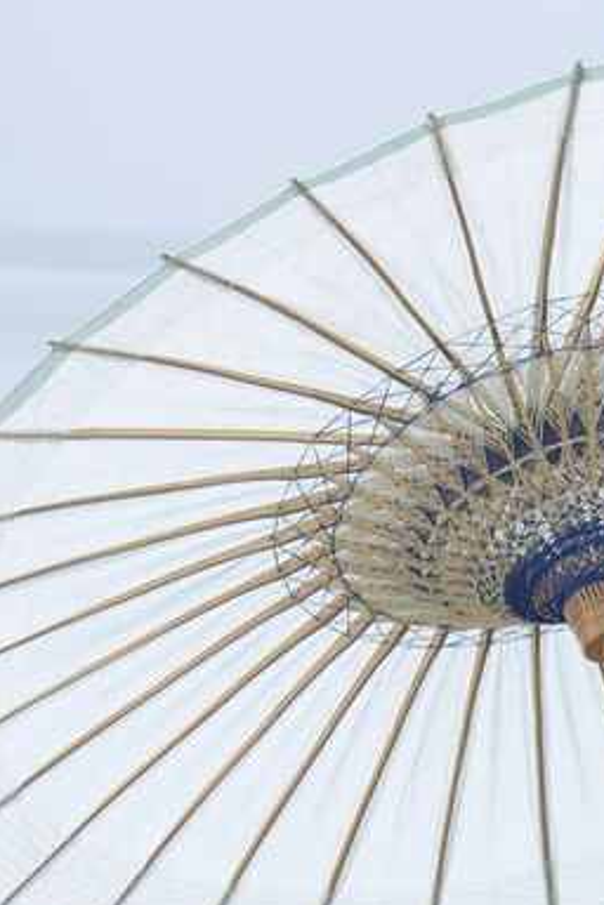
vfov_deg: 3.8
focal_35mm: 539
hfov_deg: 2.5
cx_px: 1335
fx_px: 13564
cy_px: 1511
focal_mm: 115
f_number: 2.8
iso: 100
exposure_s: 1/1600
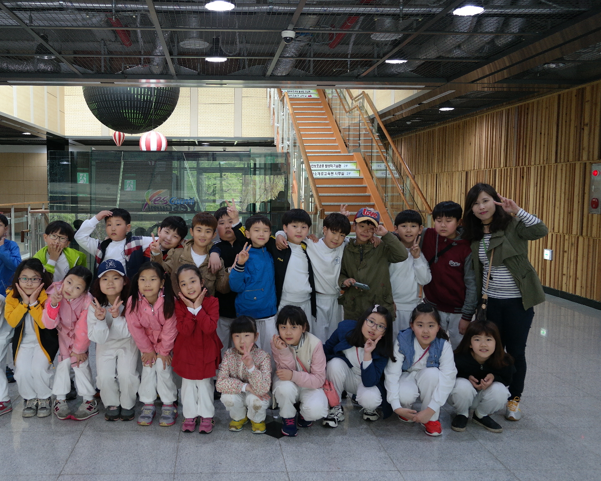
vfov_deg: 43.4
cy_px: 242
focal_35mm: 34
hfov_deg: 52.5
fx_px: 605
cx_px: 241
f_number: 3.5
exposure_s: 1/40
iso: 400
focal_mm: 20
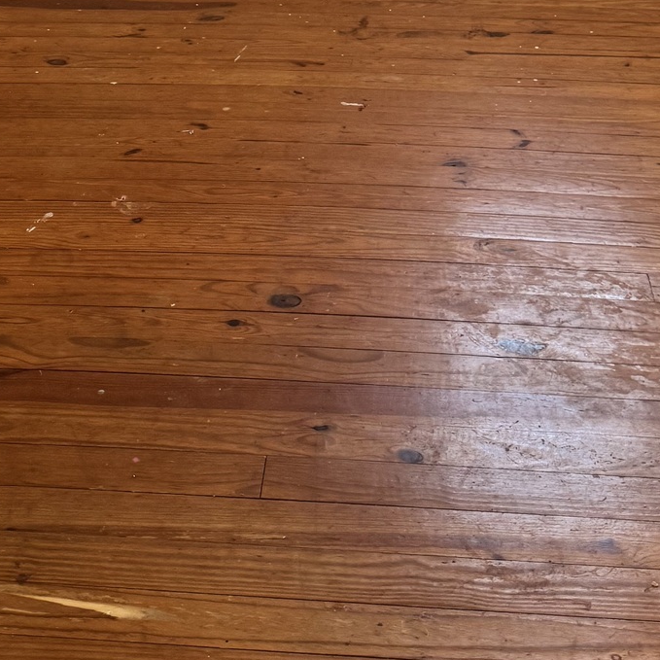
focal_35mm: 72
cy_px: -158
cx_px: 296
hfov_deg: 24.0
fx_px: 1553
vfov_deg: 22.0
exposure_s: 1/121
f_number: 1.78
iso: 200
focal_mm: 6.76
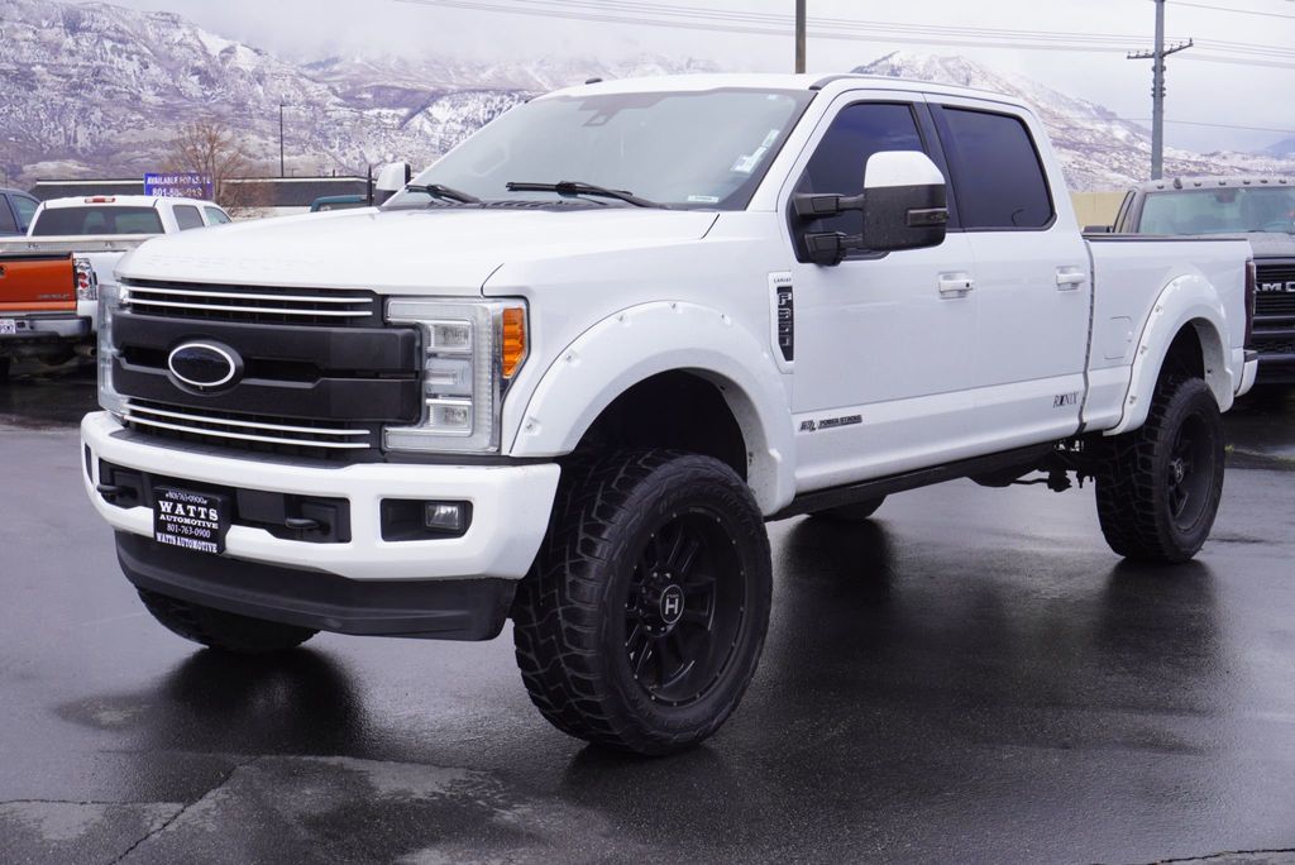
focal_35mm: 46
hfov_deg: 42.3
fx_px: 1674
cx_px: 648
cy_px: 432
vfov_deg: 29.0
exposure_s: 1/100
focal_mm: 31
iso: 100
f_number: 9
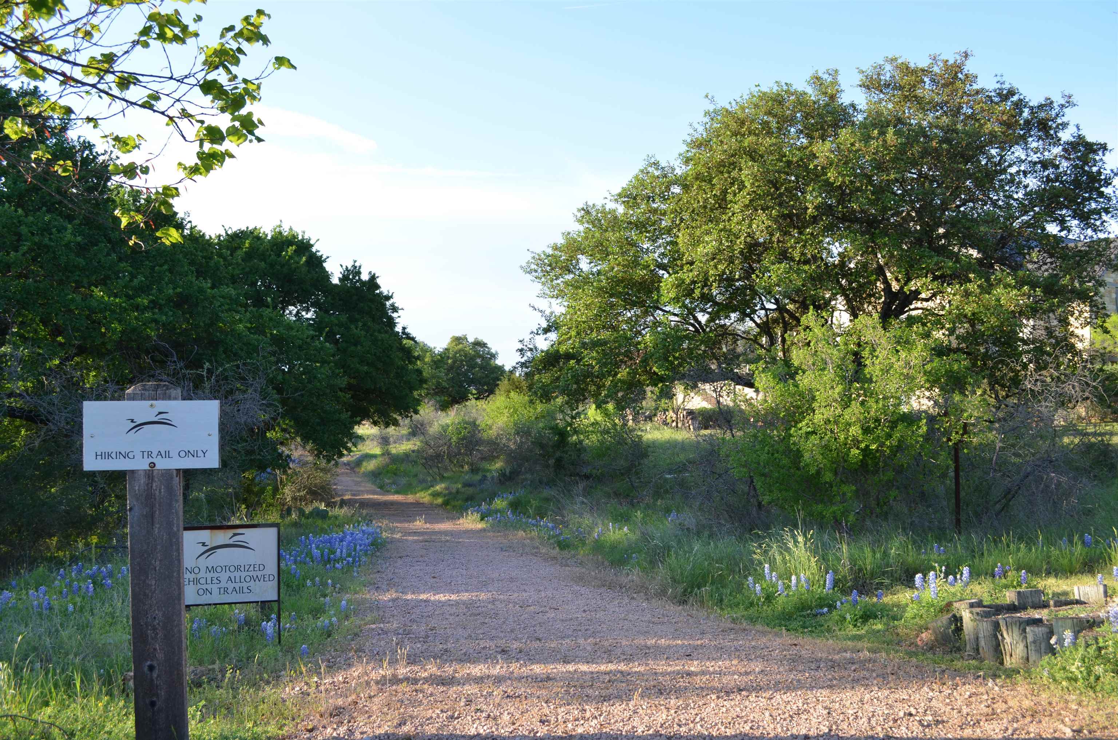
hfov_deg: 57.3
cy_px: 370
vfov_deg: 39.8
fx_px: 1023
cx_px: 559
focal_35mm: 33
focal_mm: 22
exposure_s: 1/200
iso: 200
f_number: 7.1
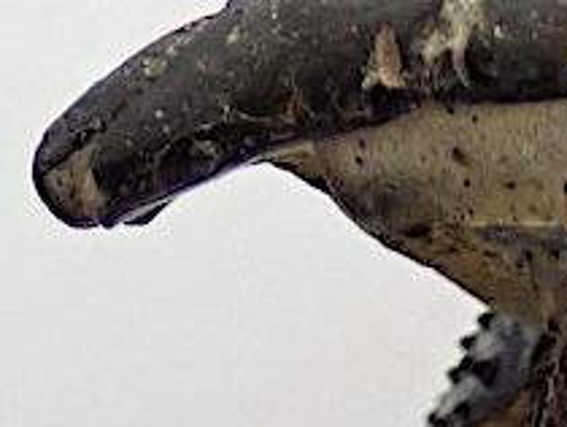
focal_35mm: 369
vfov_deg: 4.0
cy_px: -116
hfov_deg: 5.1
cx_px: 1558
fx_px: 6051
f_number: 3.6
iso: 320
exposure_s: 1/60
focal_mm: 11.09
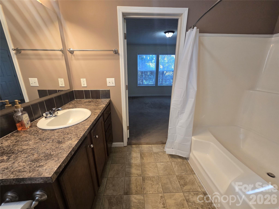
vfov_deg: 89.9
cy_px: 104
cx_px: 140
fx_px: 105
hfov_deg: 106.2
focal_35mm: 13
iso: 200
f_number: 2.2
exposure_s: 1/60
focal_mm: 2.2
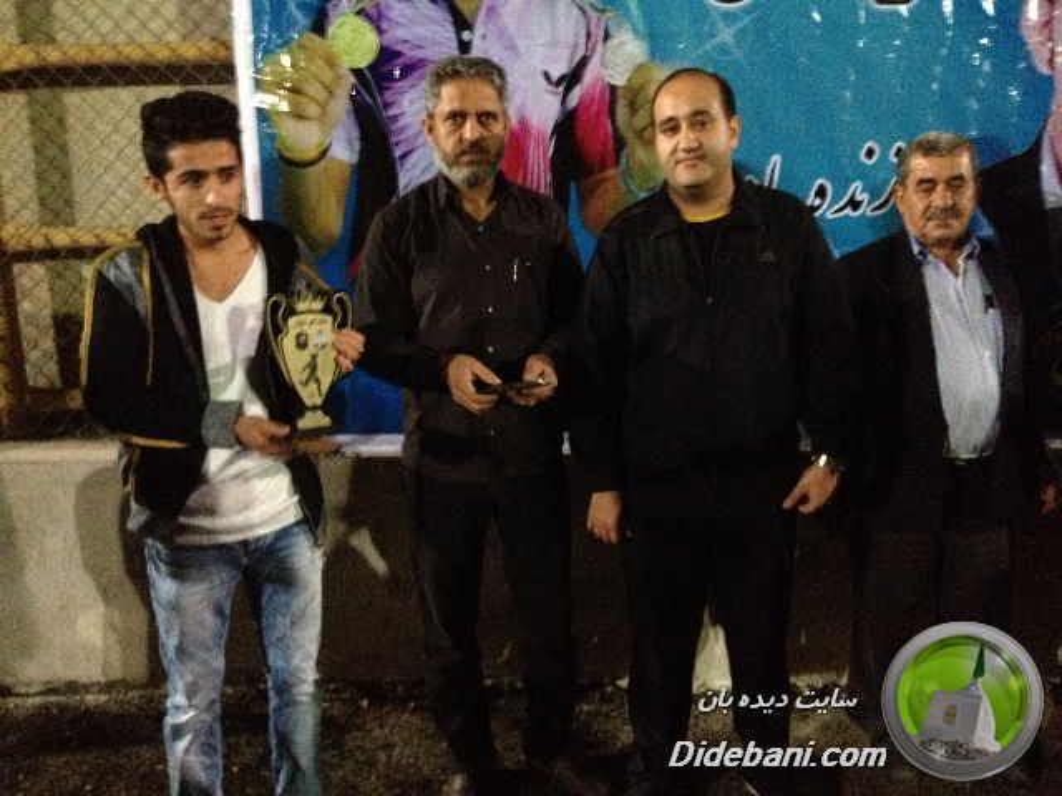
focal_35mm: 35
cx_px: 531
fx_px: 1074
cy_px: 398
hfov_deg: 52.6
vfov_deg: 40.7
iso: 800
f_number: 2.4
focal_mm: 4.28
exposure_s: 1/15
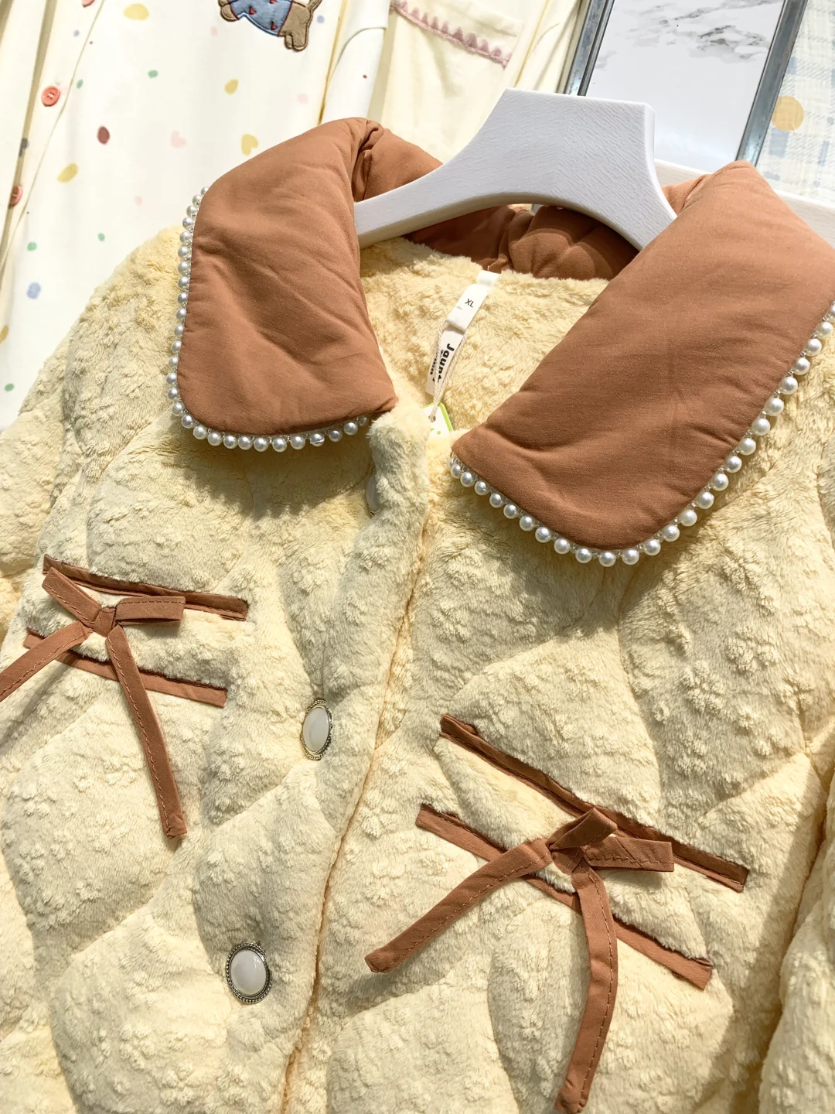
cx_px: 418
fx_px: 836
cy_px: 557
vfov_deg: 67.3
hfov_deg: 53.1
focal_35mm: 26
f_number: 1.8
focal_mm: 4.25
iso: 25
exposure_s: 1/141
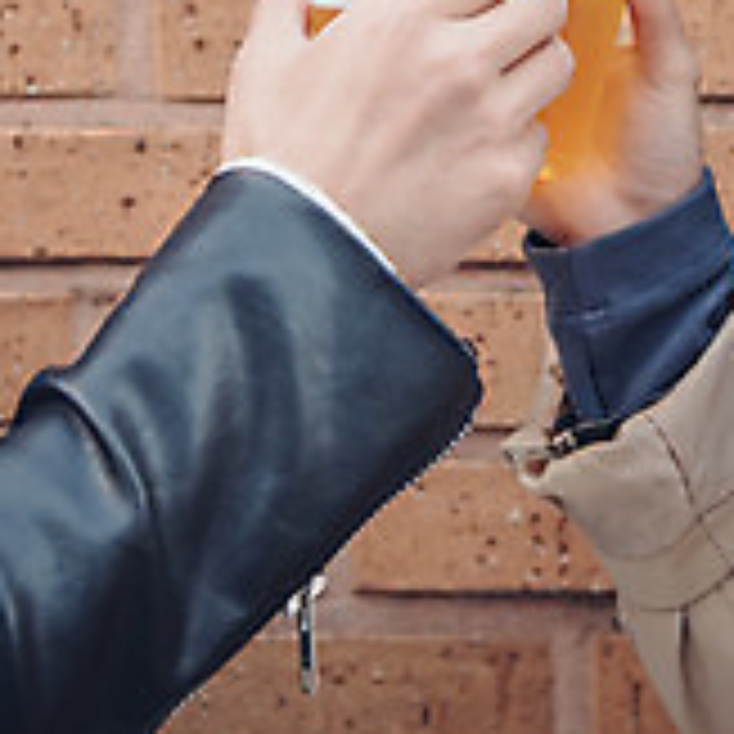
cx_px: 619
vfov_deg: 10.7
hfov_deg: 10.7
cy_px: 5
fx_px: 3886
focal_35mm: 162
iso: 640
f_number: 3.5
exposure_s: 1/80
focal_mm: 52
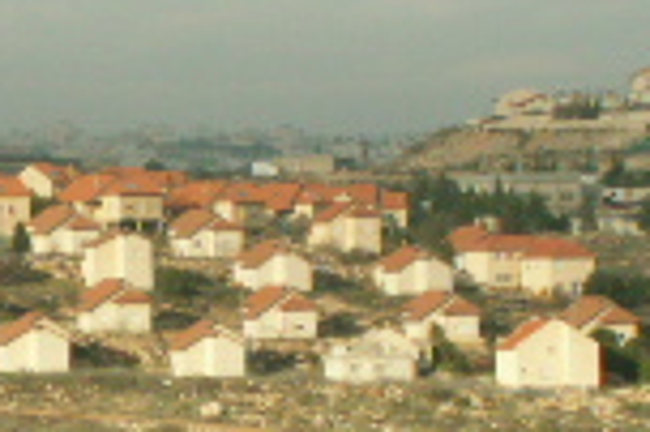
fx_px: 4906
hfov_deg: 7.5
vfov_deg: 5.0
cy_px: 321
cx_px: -43
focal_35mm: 272
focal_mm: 10.39
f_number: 8
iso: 50
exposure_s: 1/125
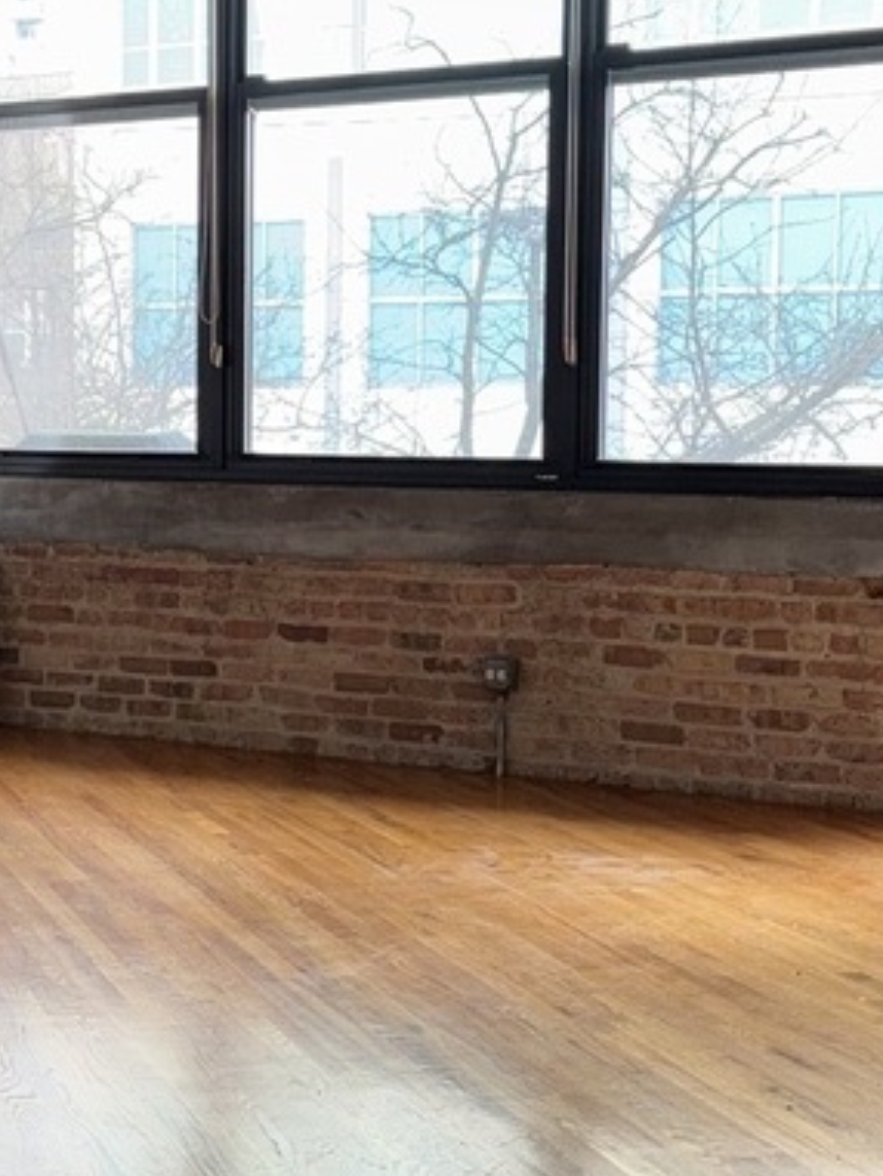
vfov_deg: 28.5
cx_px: 204
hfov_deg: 21.4
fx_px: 2311
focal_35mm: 68
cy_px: 556
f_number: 1.78
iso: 50
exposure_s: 1/41
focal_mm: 6.76
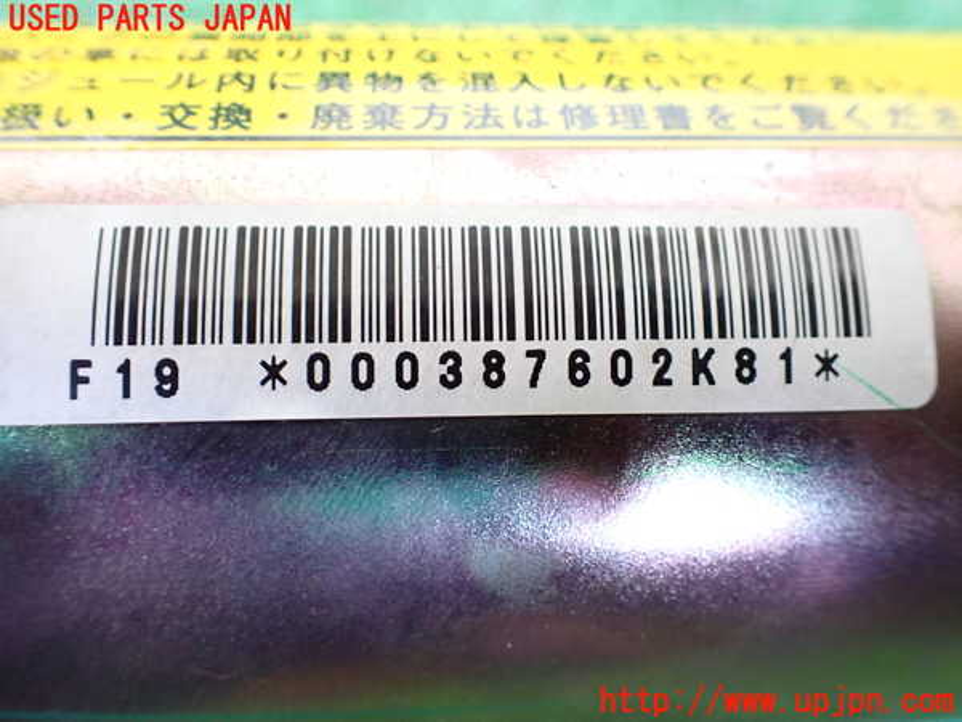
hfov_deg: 60.0
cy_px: 361
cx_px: 481
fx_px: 834
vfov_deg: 46.8
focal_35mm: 30
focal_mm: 5.4
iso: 800
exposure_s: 1/40
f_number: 2.3
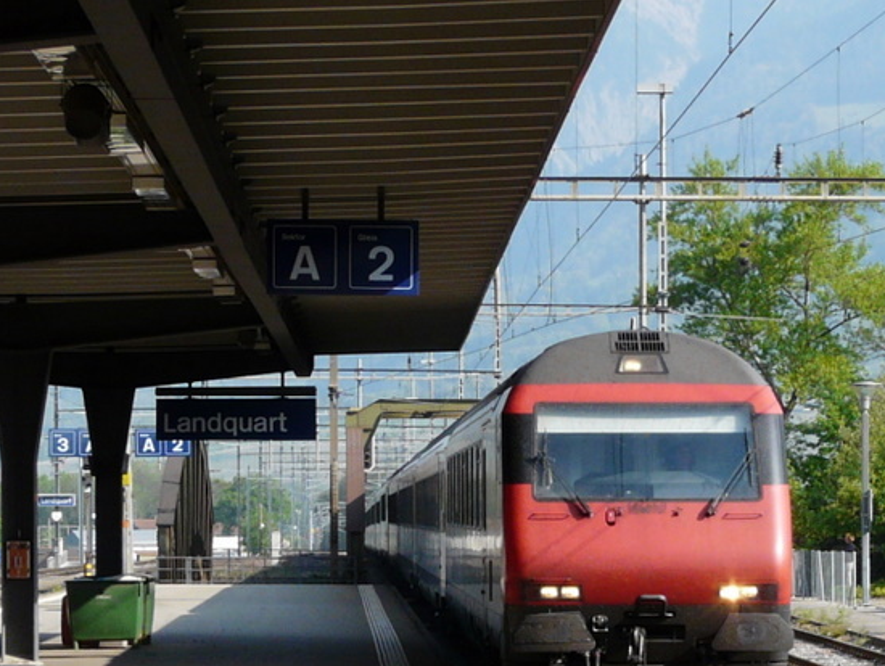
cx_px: 621
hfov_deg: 17.6
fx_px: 2842
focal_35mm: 111
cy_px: 478
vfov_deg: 13.3
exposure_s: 1/250
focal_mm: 10
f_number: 5.6
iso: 100
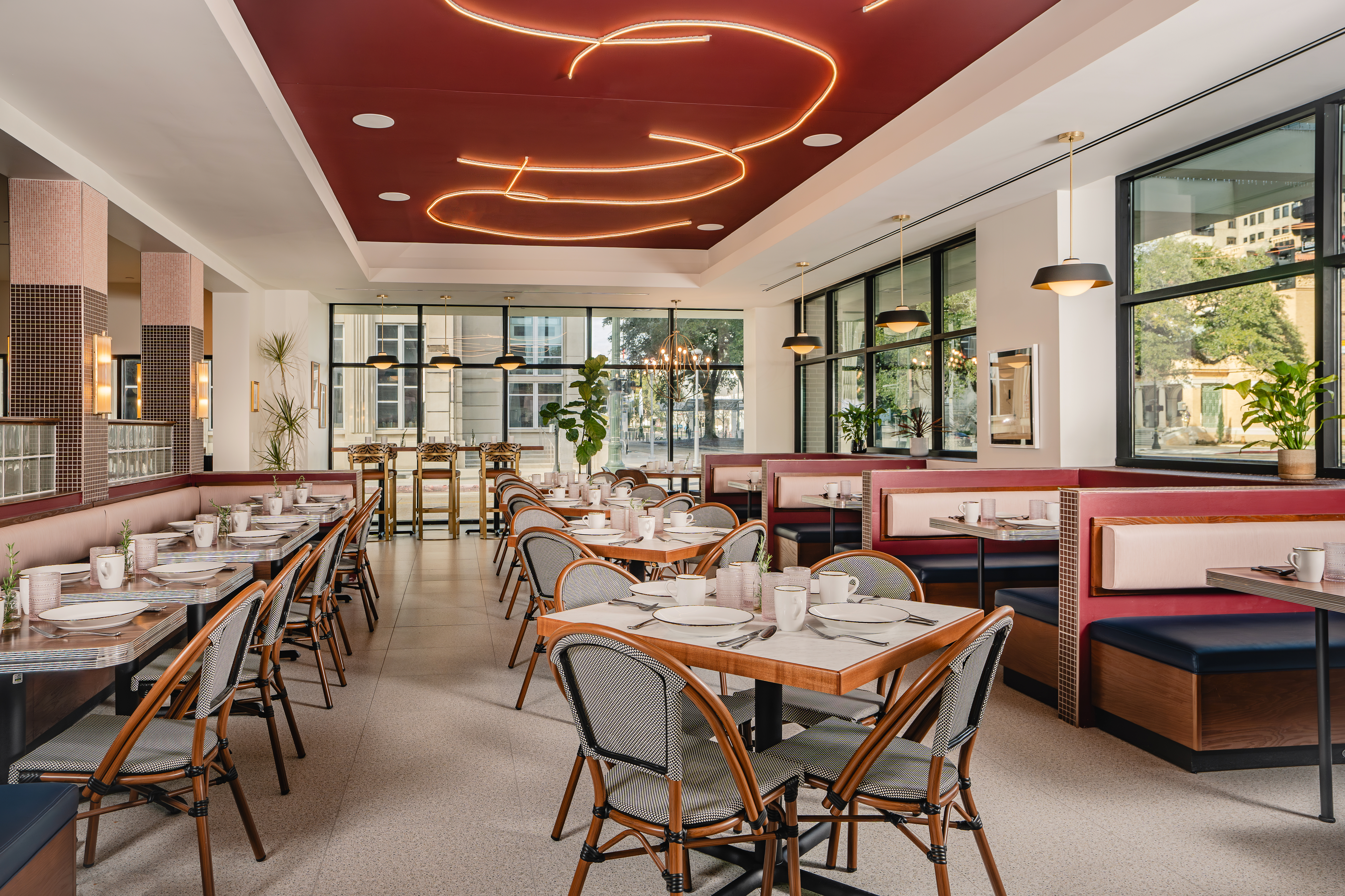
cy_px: 448
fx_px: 897
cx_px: 672
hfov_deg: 73.7
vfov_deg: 53.1
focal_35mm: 24
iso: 250
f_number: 8
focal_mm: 24
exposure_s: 1/30
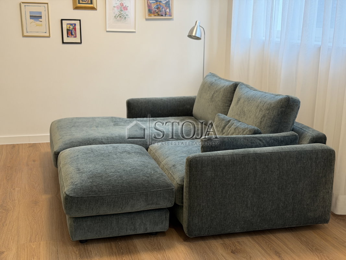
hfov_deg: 39.7
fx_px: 480
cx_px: 173
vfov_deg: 30.3
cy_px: 130
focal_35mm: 48
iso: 64
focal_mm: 6.76
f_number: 1.78
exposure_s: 1/50
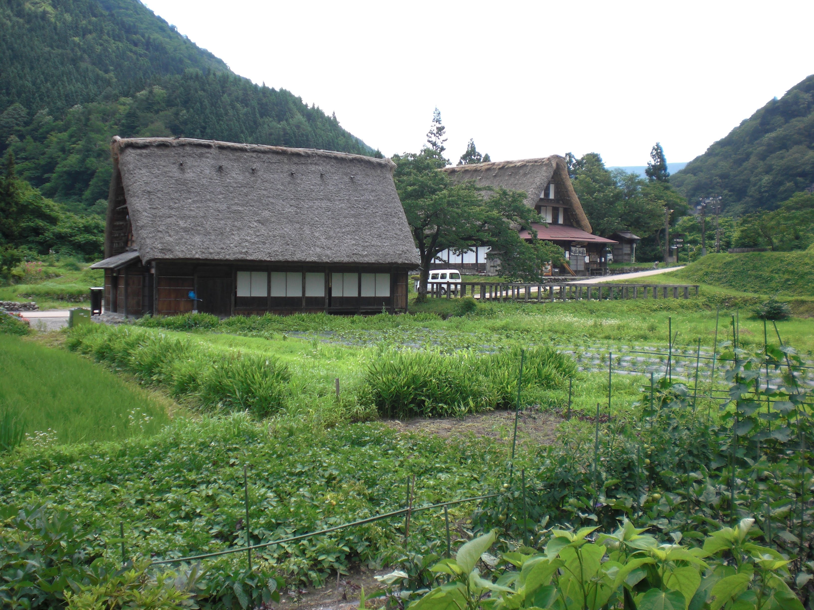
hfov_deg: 49.0
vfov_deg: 37.7
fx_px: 894
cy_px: 305
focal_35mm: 38
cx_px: 407
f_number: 3.1
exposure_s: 1/250
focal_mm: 6.3
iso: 64
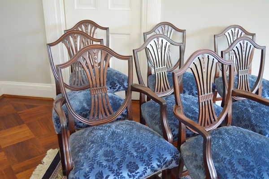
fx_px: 269
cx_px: 134
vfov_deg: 36.9
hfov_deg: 53.1
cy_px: 90
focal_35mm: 36
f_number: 4
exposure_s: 1/40
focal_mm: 24
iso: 800
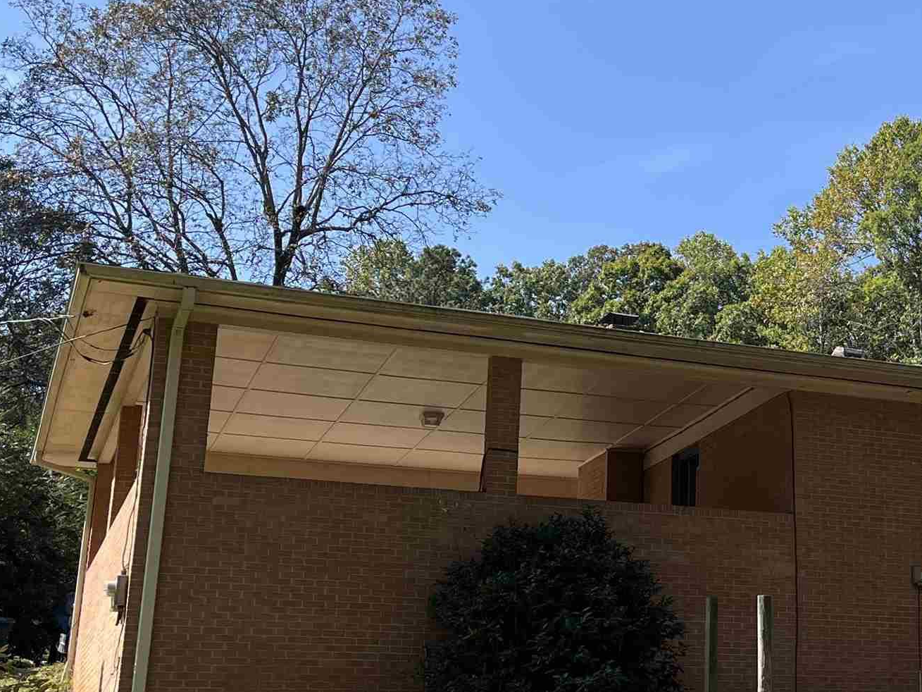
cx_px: 909
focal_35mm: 61
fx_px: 1625
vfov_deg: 24.0
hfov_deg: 29.7
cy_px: 347
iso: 50
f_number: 1.6
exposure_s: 1/1957
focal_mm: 5.1
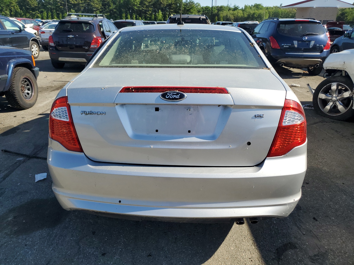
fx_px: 266
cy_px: 132
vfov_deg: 53.1
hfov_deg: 67.3
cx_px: 177
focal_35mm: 26
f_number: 1.5
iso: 50
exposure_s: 1/2500
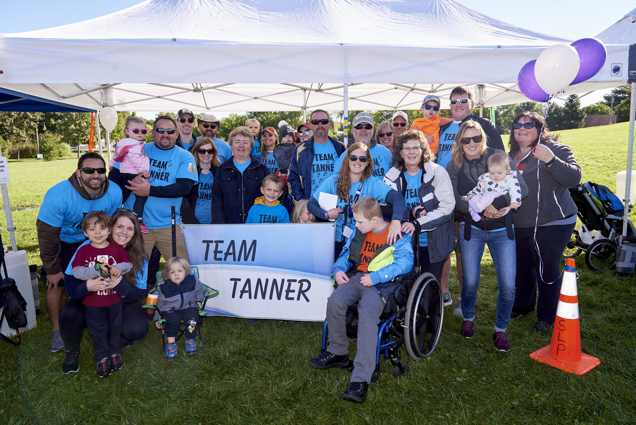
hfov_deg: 73.7
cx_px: 318
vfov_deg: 53.2
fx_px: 424
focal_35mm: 24
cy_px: 212
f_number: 6.3
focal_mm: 24
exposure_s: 1/200
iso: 160
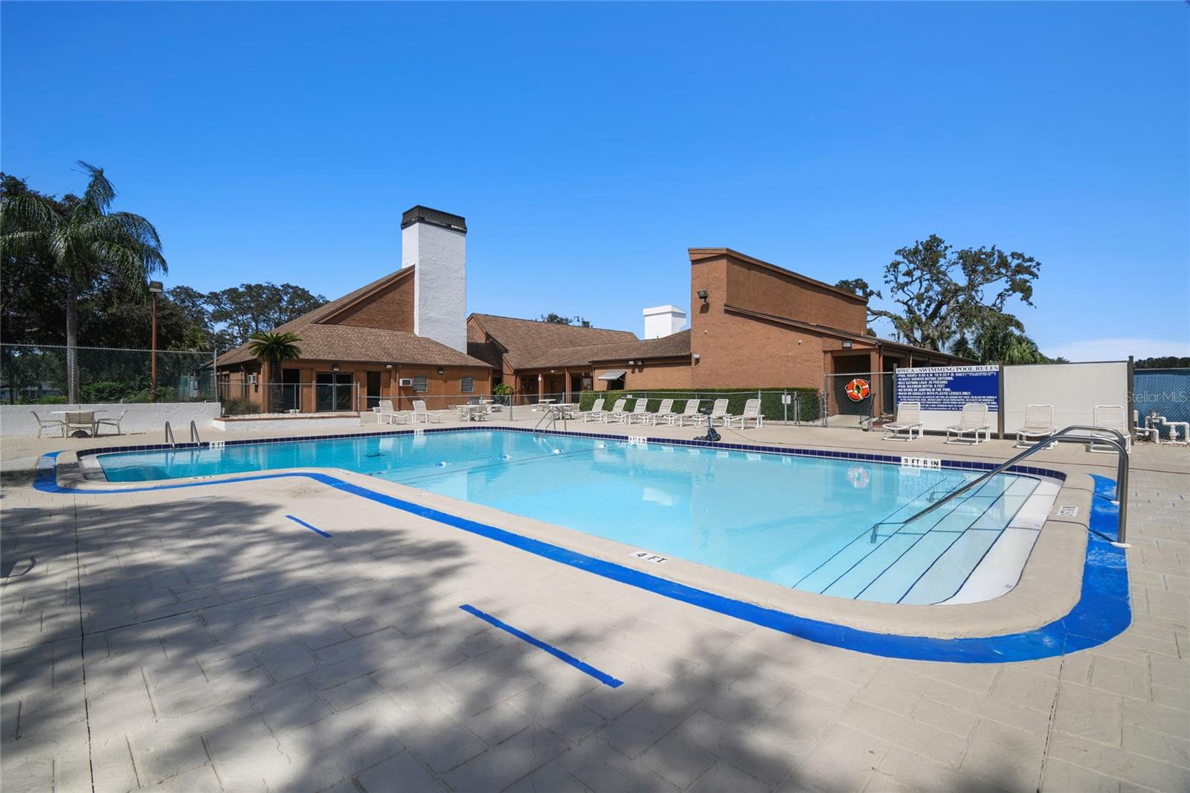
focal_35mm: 15
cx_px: 595
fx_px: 496
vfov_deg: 77.3
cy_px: 396
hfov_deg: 100.4
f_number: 7.1
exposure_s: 1/200
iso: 100
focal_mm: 10
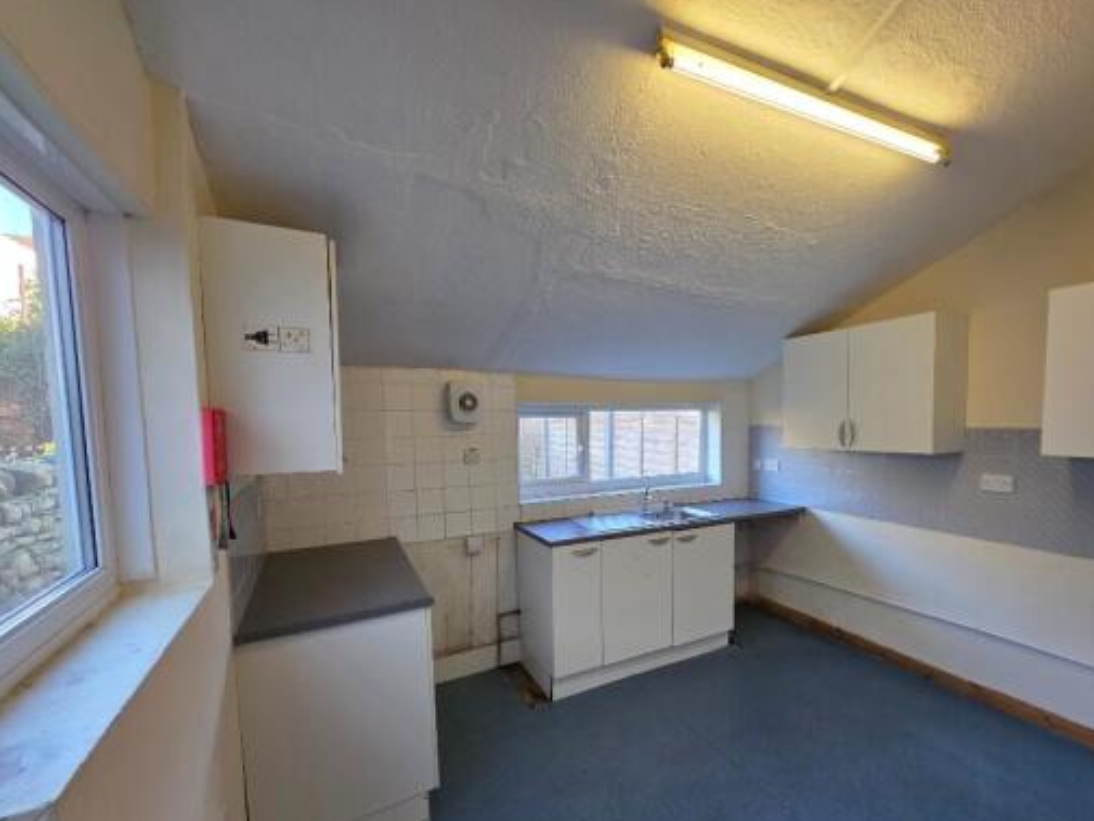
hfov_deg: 97.4
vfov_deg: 81.4
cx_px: 629
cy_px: 458
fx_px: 474
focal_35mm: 15
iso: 125
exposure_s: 1/100
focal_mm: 2.2
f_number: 1.9
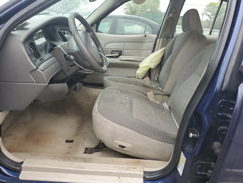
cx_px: 122
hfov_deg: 67.3
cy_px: 92
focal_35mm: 26
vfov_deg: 53.1
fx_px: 183
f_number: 1.5
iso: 60
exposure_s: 1/120
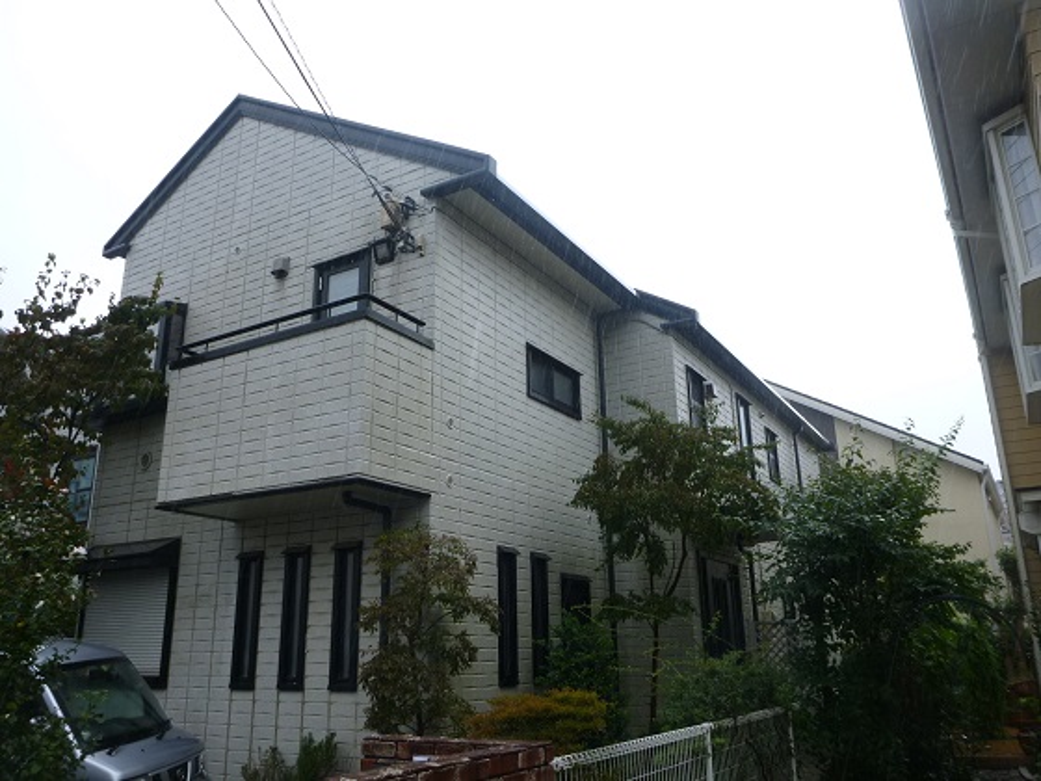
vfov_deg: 49.7
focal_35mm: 28
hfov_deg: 63.4
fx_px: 842
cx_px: 520
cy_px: 390
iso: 100
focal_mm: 4.9
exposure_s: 1/125
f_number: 3.3
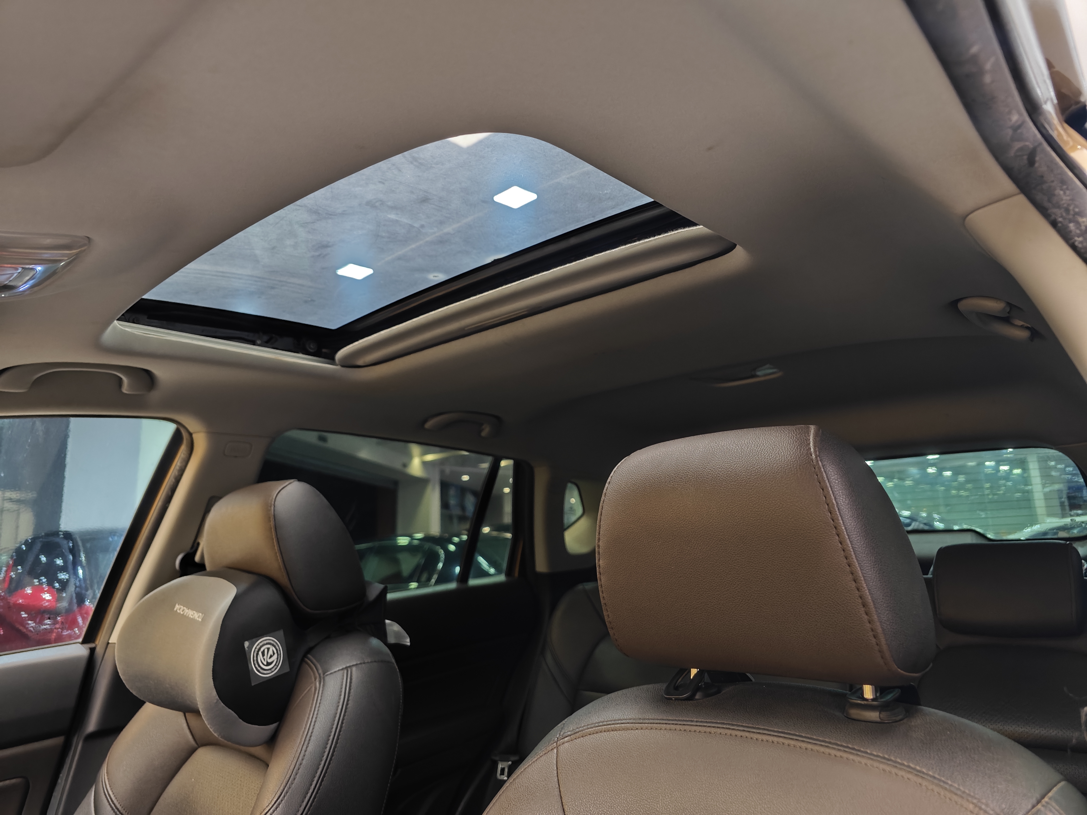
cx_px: 544
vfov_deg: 58.9
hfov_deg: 73.9
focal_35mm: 23
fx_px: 722
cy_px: 408
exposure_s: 1/25
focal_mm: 8.7
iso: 1000
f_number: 1.9
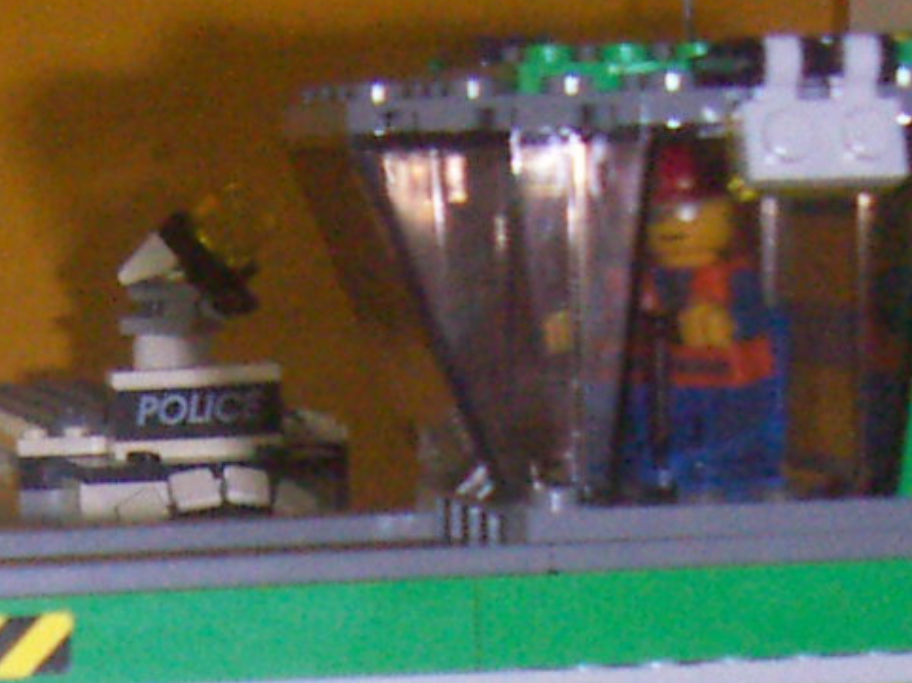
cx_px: 42
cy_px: 1277
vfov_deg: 9.2
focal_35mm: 153
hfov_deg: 12.8
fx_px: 4029
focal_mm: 4.7
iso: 200
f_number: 2.8
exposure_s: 1/50
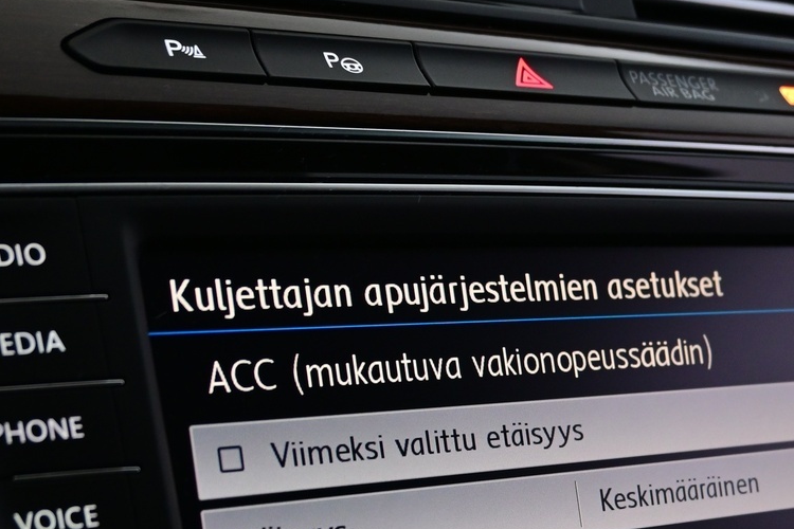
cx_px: 534
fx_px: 1501
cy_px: 513
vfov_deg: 19.5
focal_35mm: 68
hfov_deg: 29.4
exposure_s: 1/30
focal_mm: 21
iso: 900
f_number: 4
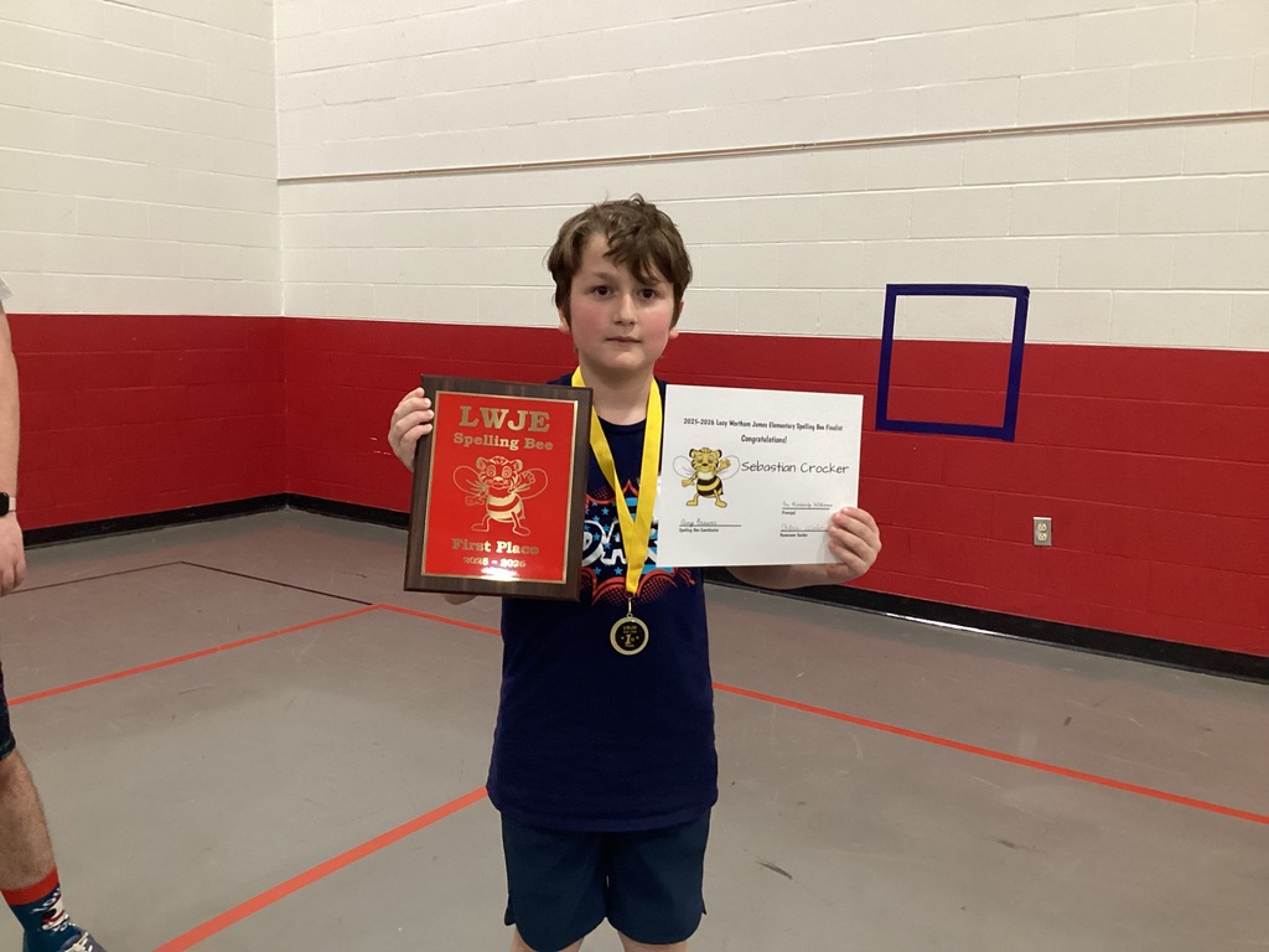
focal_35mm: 31
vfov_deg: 45.4
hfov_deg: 58.4
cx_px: 634
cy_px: 476
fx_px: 1136
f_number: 2.4
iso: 250
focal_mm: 3.3
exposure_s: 1/60
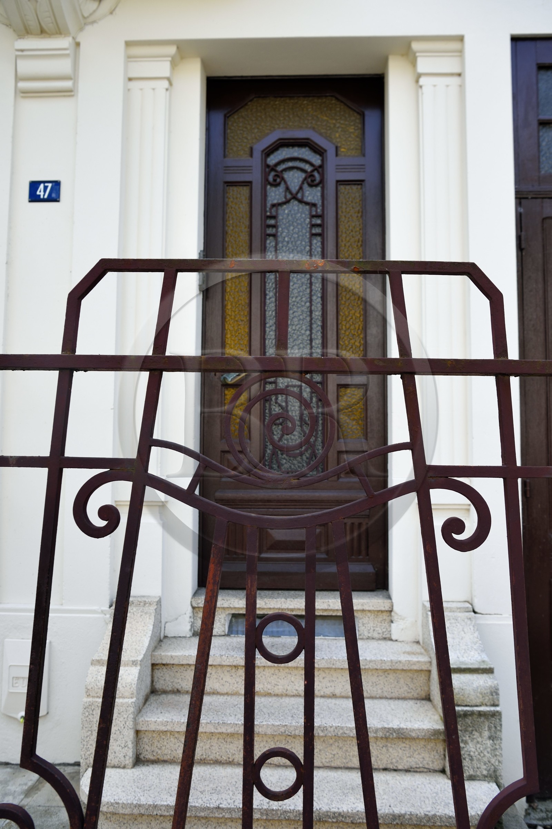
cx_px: 276
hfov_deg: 42.3
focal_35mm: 31
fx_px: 714
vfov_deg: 60.3
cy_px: 414
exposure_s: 1/200
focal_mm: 31
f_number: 6.3
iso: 200
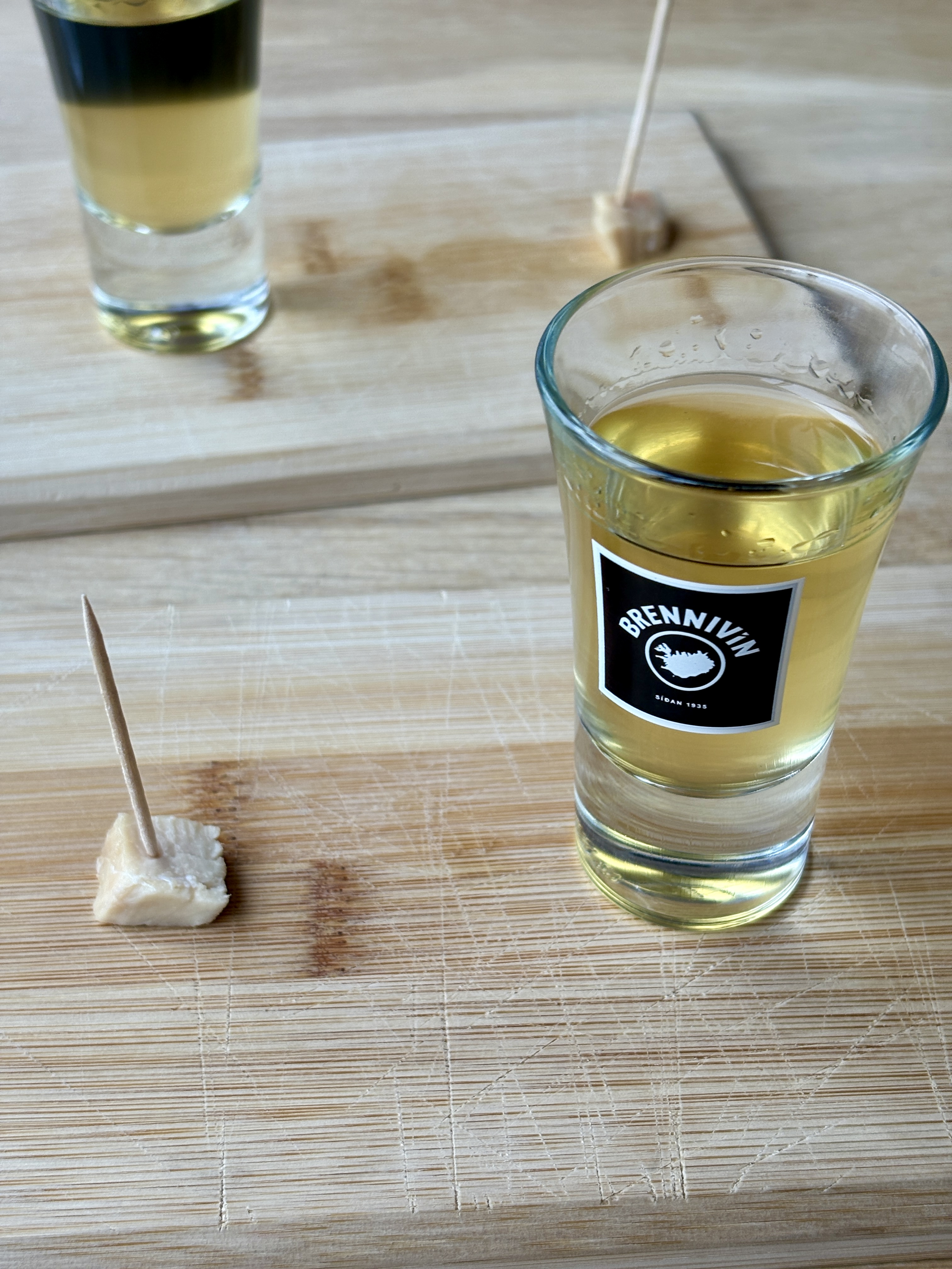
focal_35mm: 52
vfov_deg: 36.8
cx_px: 476
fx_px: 1907
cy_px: 634
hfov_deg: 28.0
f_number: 1.6
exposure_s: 1/103
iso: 25
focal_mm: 5.96
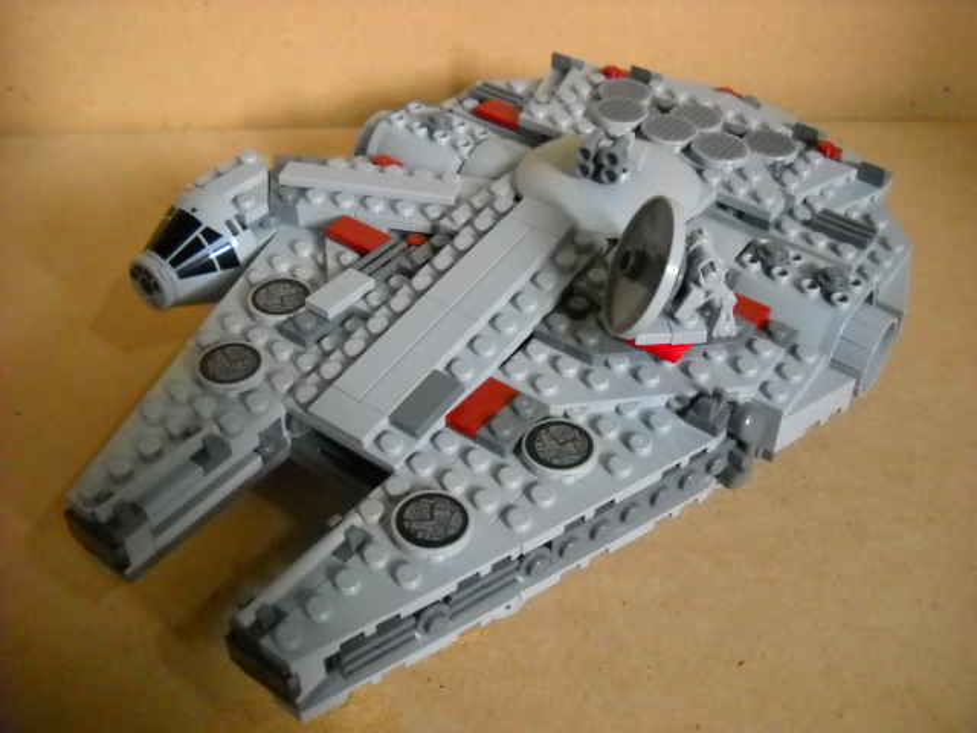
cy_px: 366
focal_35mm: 41
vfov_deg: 35.1
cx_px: 488
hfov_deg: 45.8
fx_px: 1157
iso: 702
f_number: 3.1
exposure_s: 1/8
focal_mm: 6.72
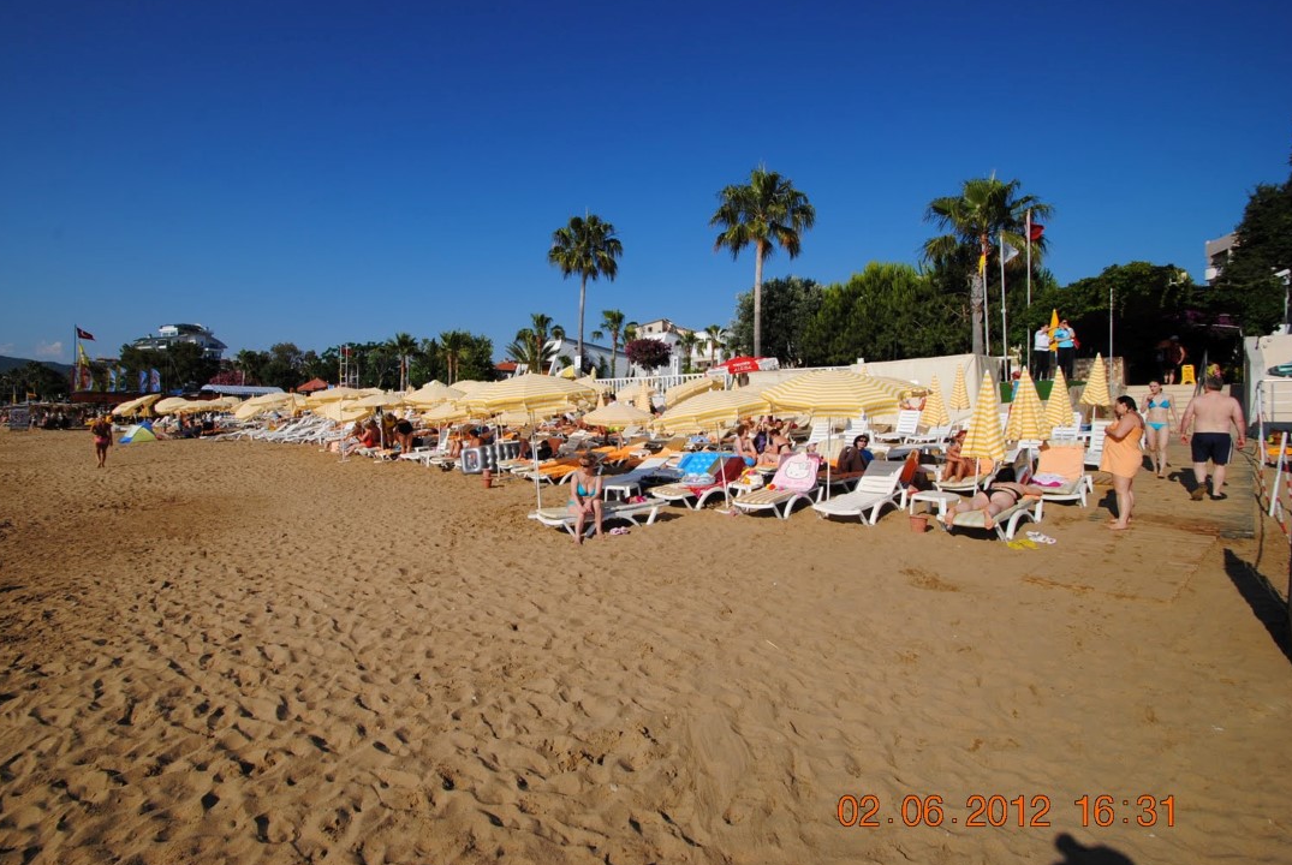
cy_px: 419
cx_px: 621
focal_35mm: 16
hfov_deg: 96.6
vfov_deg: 73.9
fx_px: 575
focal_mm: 10
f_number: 10
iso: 100
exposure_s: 1/400
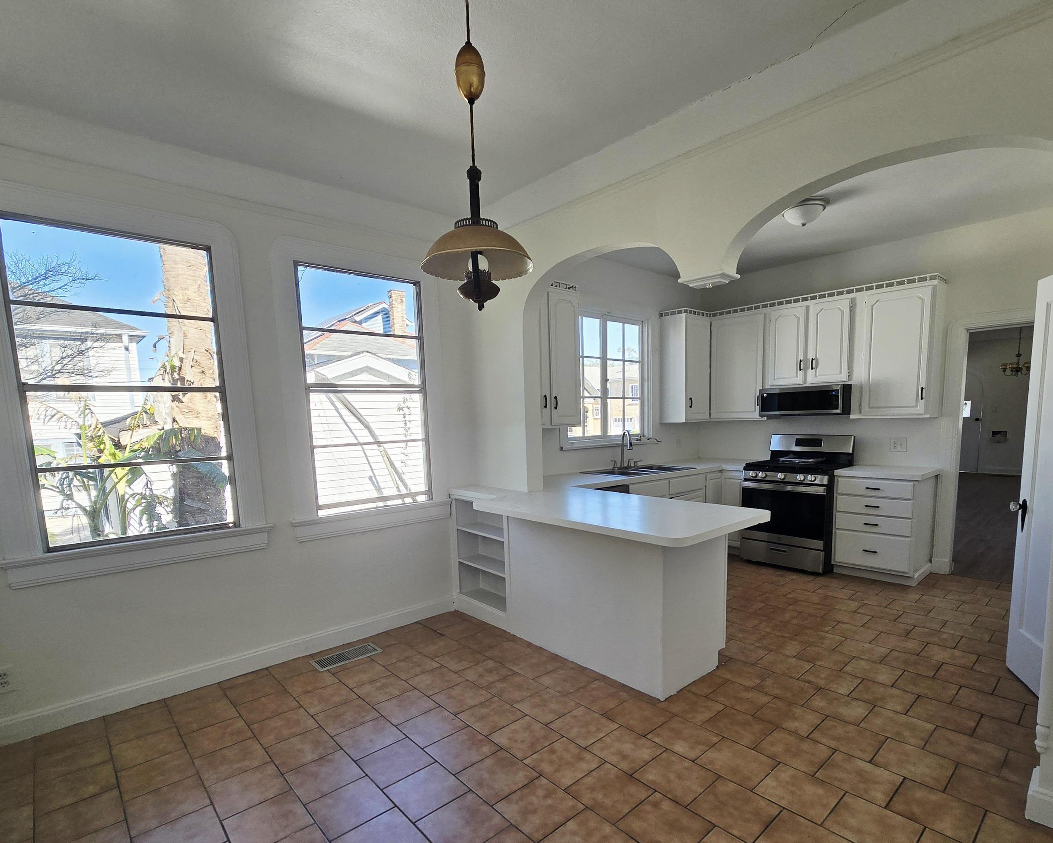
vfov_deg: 79.8
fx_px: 499
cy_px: 490
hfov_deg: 93.1
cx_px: 539
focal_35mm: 16
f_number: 2.2
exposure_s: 1/370
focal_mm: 2.2
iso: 50
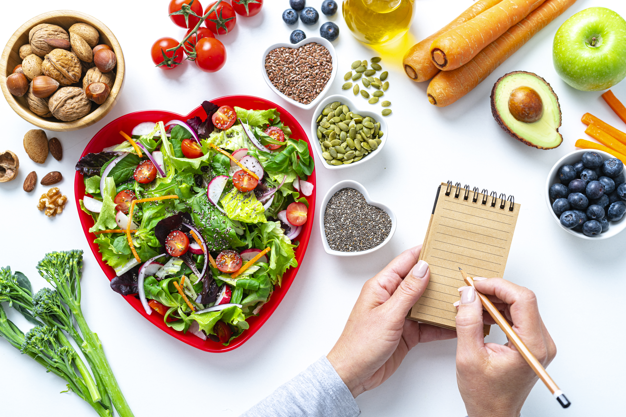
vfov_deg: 33.4
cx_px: 313
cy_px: 208
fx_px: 696
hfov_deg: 48.5
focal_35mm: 40
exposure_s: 1/100
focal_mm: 40
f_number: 4.5
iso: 100
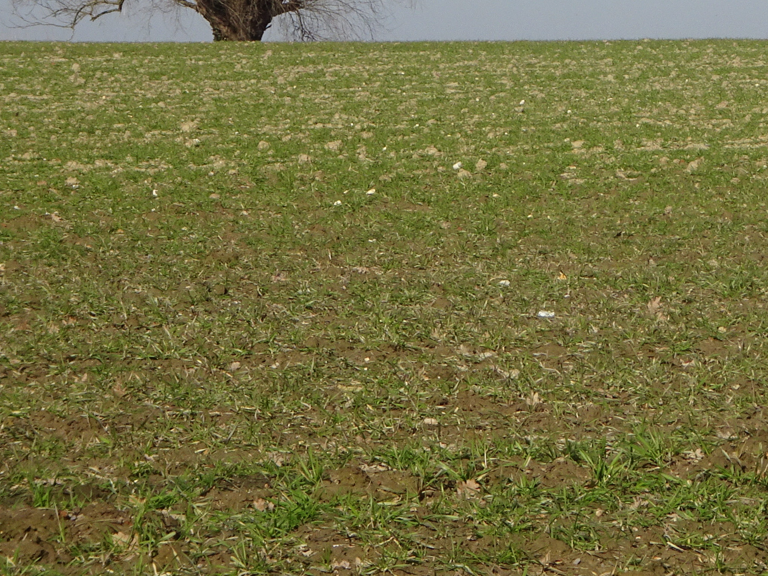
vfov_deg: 6.0
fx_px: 5436
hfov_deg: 8.1
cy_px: -73
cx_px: 692
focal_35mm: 245
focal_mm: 17.49
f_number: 5
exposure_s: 1/640
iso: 80
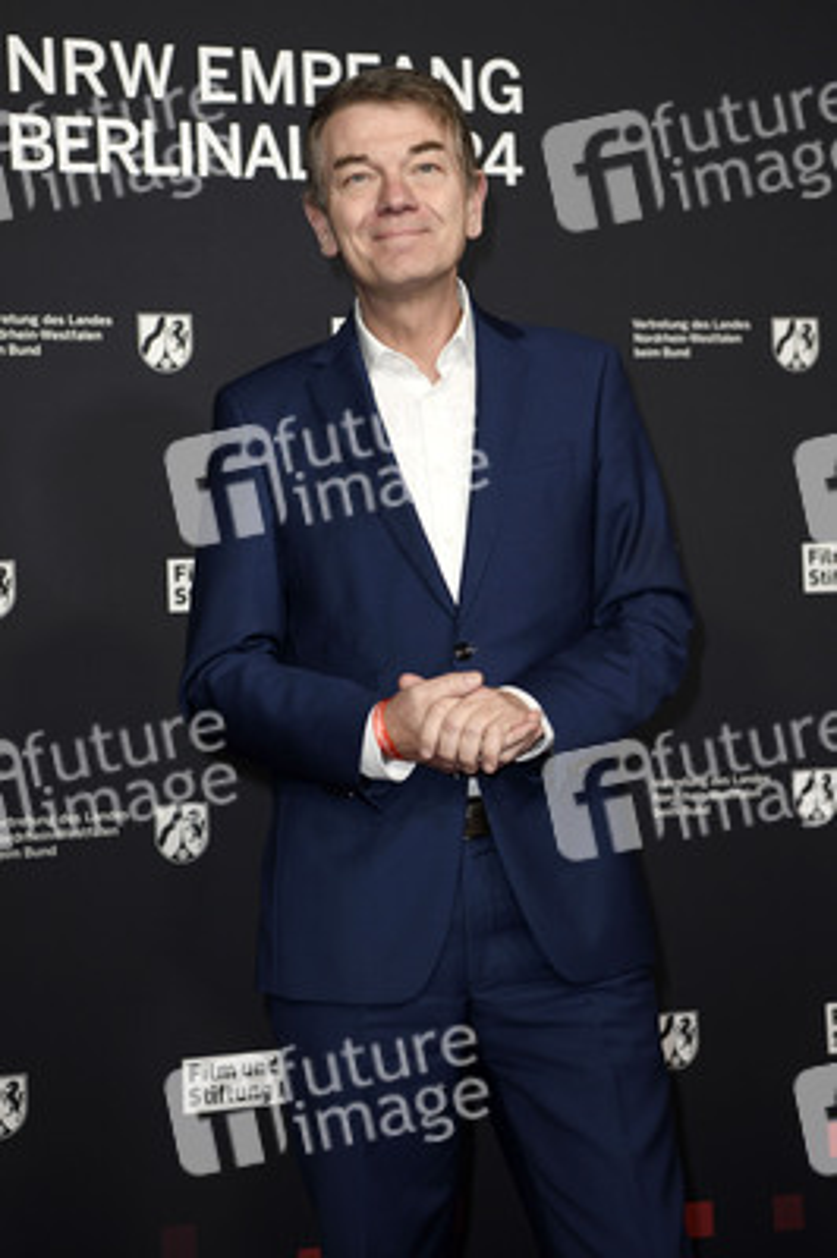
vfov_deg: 28.9
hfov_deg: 19.4
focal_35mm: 70
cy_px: 629
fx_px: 2445
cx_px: 418
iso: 800
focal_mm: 70
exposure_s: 1/250
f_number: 4
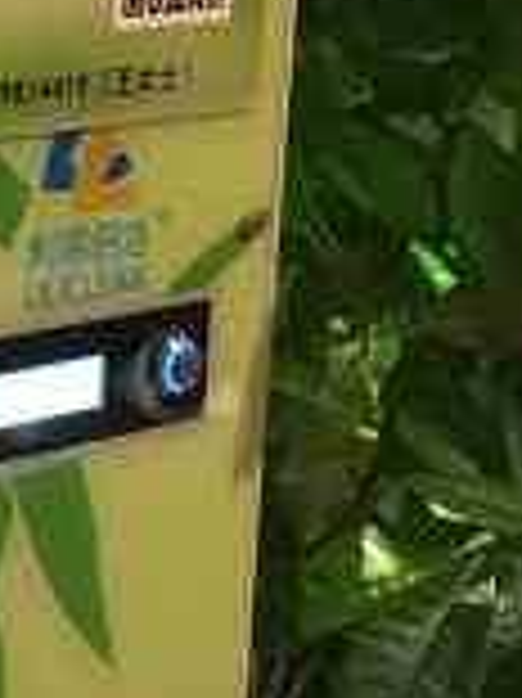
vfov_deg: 15.1
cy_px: 351
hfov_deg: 10.5
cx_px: -457
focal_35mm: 131
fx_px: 2638
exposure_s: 1/17
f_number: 2.2
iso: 250
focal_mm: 4.15
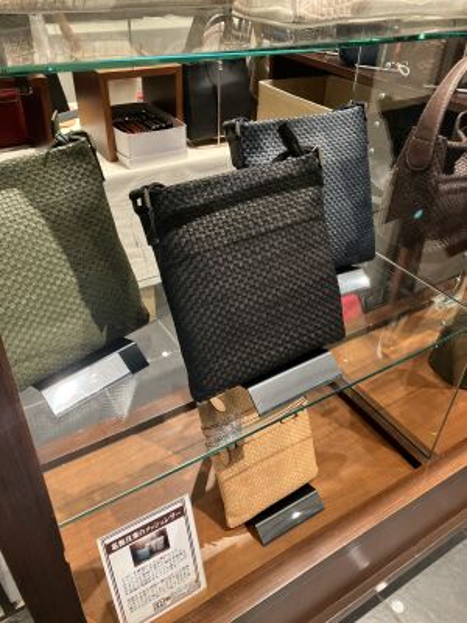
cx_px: 234
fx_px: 504
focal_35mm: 28
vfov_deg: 63.4
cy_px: 312
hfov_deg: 49.7
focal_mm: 3.99
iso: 200
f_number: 1.8
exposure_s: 1/50
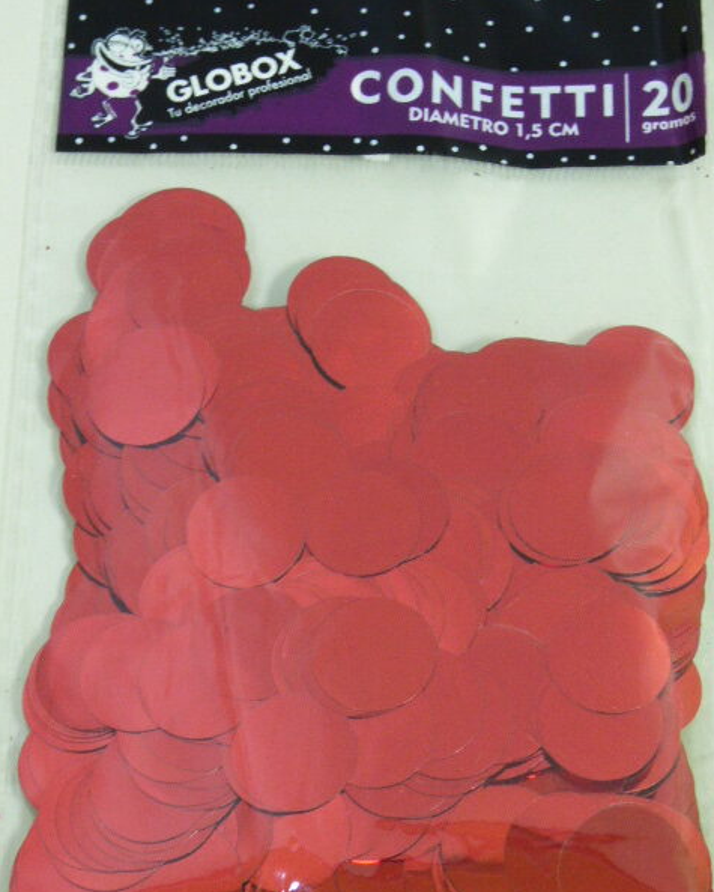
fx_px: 3167
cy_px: 444
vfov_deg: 16.0
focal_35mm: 120
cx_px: 358
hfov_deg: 12.9
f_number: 4.9
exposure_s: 1/10
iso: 400
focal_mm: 18.72
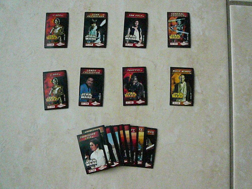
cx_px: 126
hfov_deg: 63.4
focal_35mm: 28
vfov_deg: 49.7
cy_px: 94
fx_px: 204
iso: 3200
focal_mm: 4.6
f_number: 8
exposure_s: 1/400
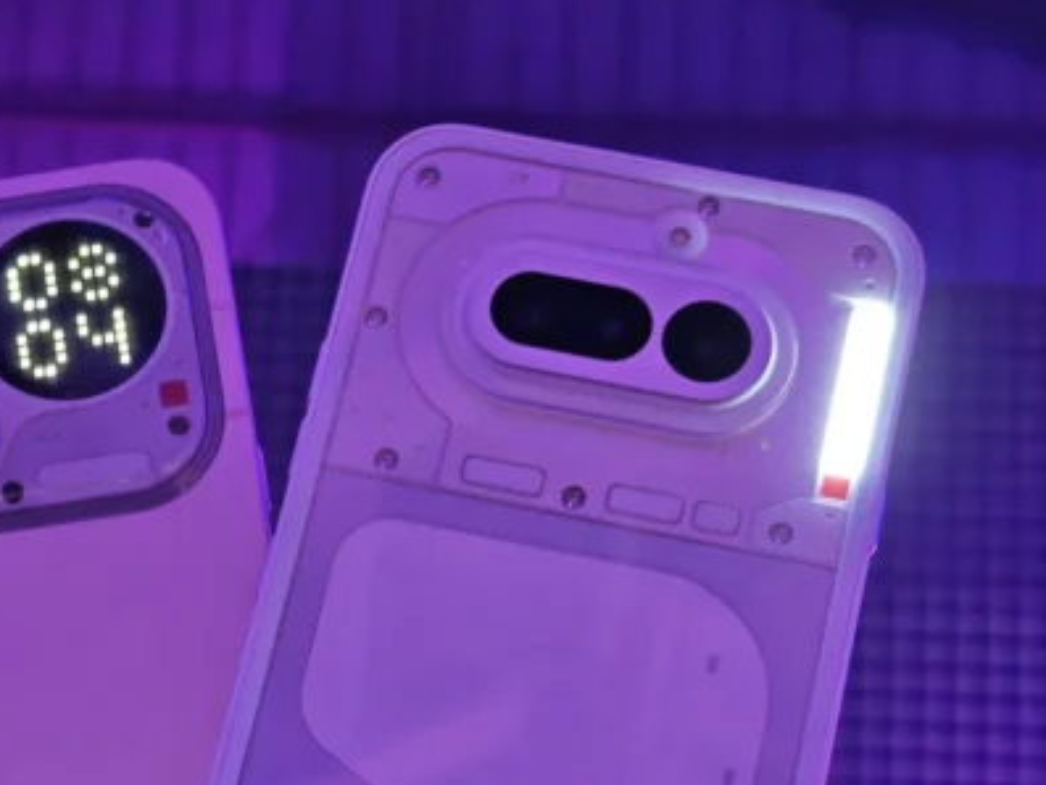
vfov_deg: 16.7
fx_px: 2630
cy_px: 736
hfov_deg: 22.4
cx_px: 337
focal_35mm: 87
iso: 160
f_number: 1.6
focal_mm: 5.4
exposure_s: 1/52
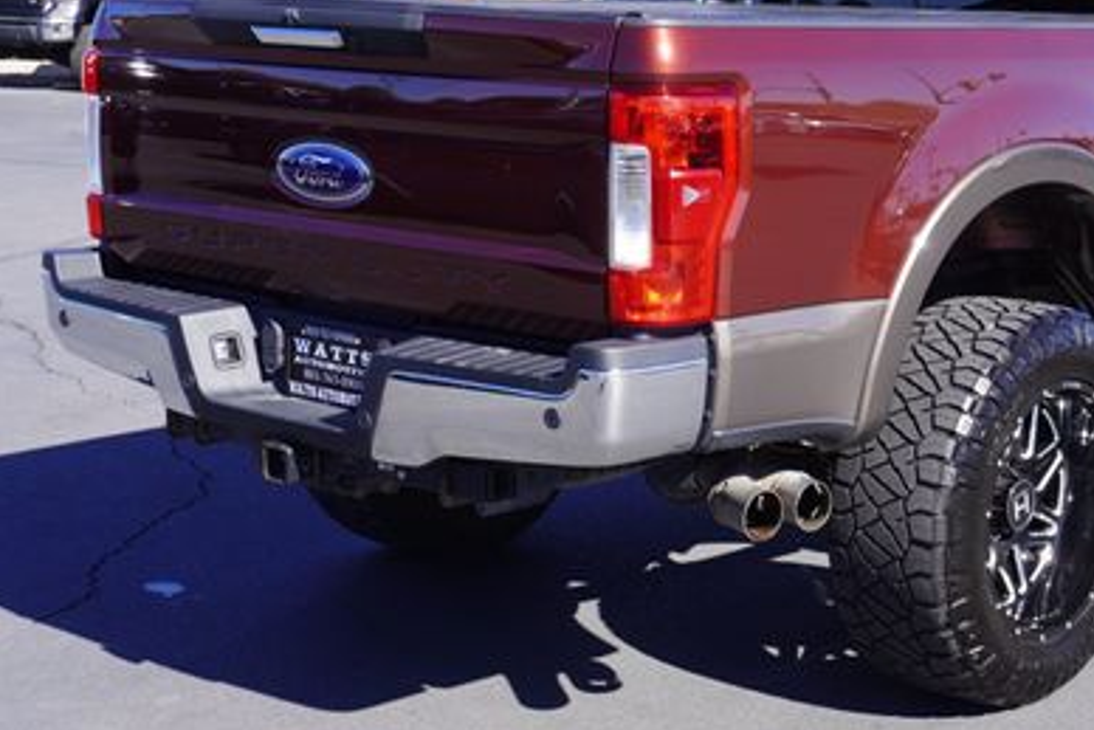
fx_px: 2031
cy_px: 265
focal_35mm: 67
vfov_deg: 20.3
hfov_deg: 29.6
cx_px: 849
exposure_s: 1/100
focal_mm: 27
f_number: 8
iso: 100
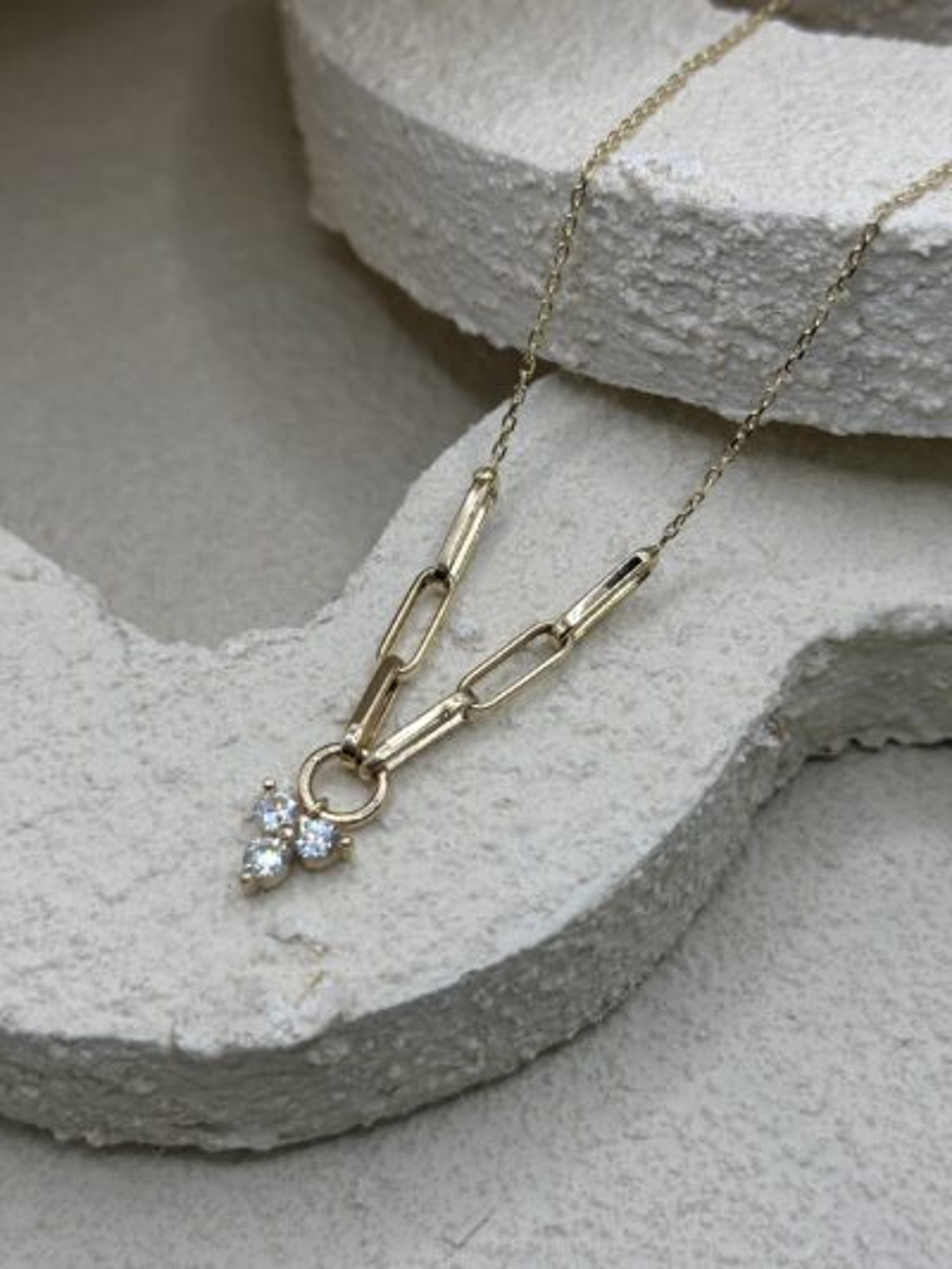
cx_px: 476
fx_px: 1759
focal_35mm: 48
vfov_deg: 39.6
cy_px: 634
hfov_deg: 30.3
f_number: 1.78
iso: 80
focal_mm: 6.86
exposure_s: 1/2070
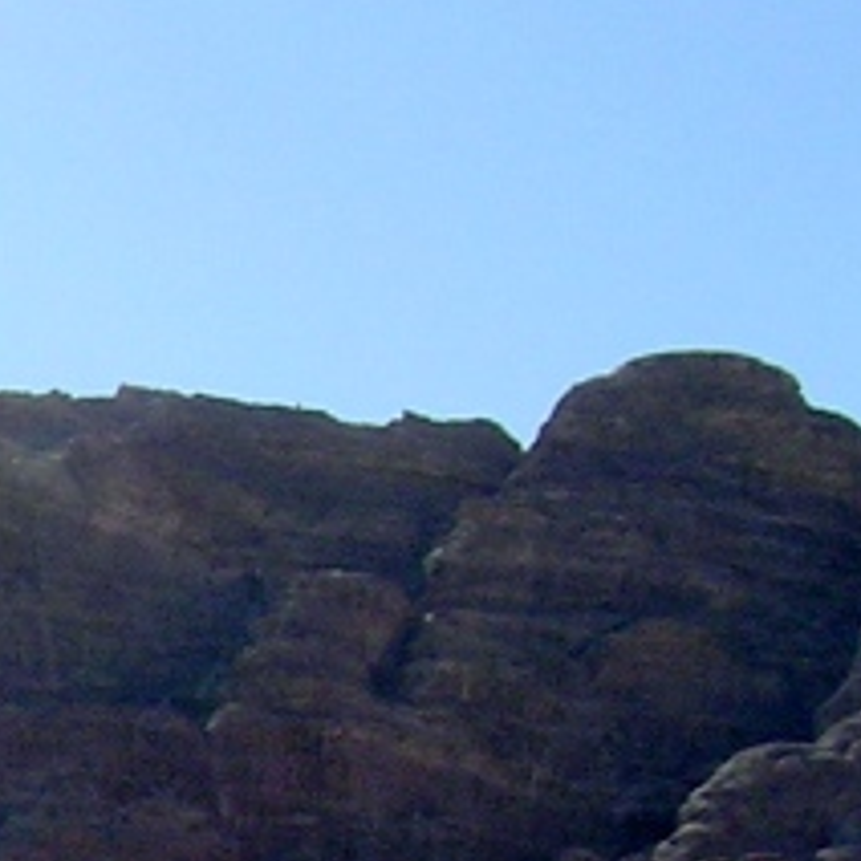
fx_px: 4559
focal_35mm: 162
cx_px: -849
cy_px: 1113
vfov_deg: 10.6
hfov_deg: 10.0
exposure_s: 1/351
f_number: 5.6
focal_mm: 5.8
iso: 100
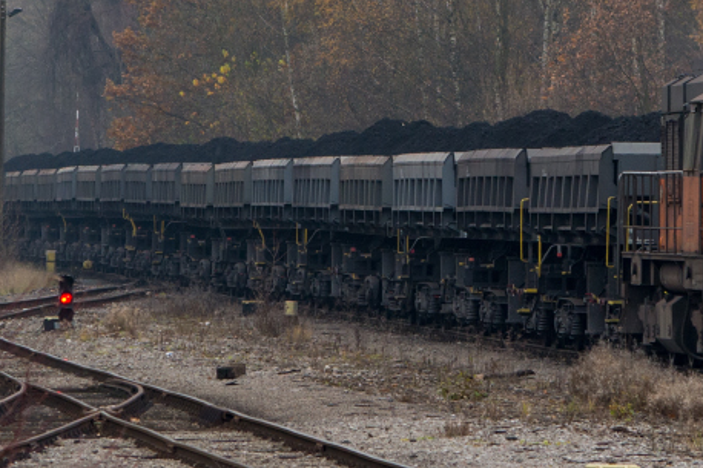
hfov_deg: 4.6
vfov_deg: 3.0
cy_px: 52
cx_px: 470
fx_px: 8803
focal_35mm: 451
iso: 400
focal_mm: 115
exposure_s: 1/320
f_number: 7.1
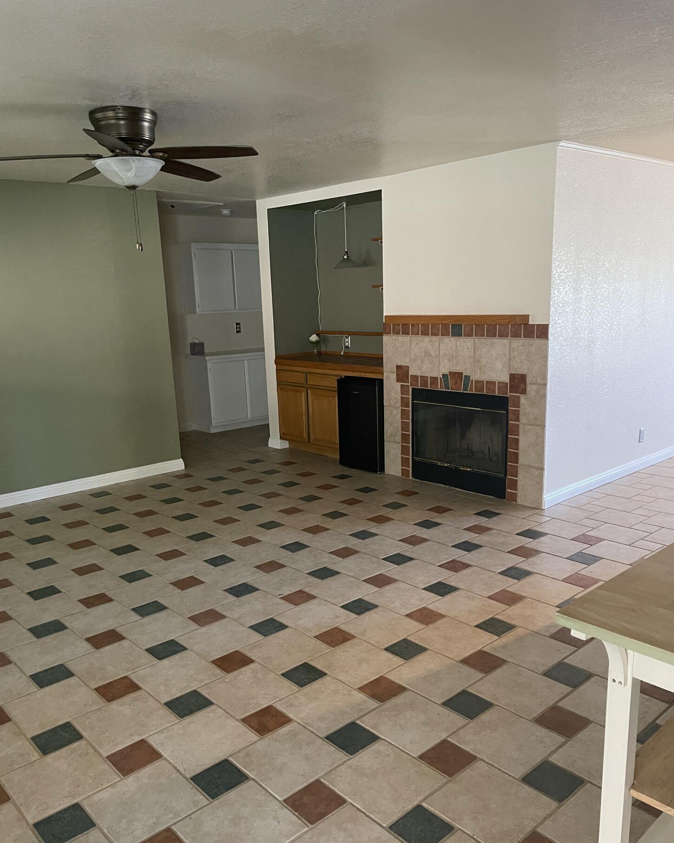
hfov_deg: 53.2
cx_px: 330
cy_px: 462
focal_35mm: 27
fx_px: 673
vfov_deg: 63.9
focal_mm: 5.1
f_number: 1.6
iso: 500
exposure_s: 1/40
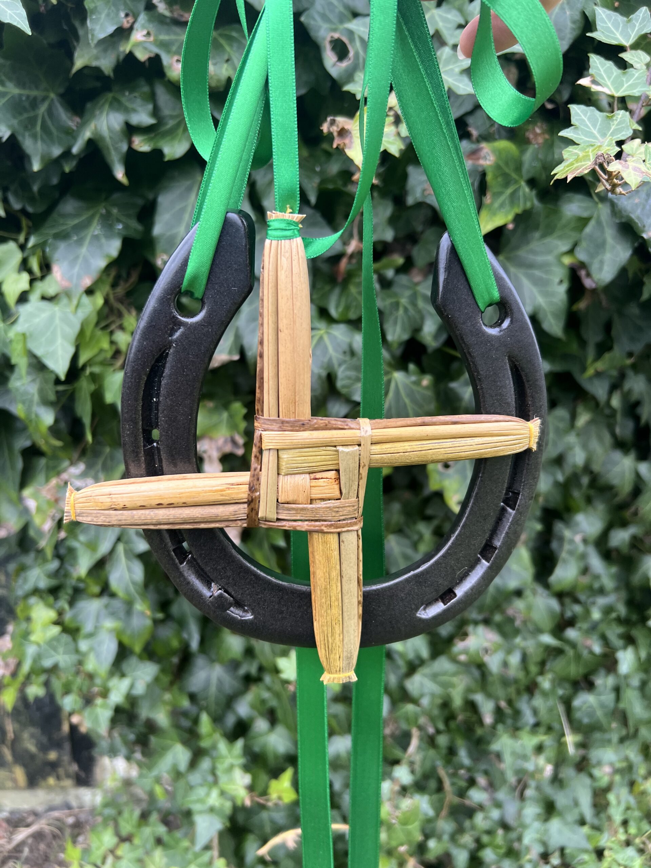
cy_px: 434
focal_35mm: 26
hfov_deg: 53.1
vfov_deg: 67.3
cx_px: 326
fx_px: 652
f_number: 1.5
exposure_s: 1/121
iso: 80
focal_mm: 5.7
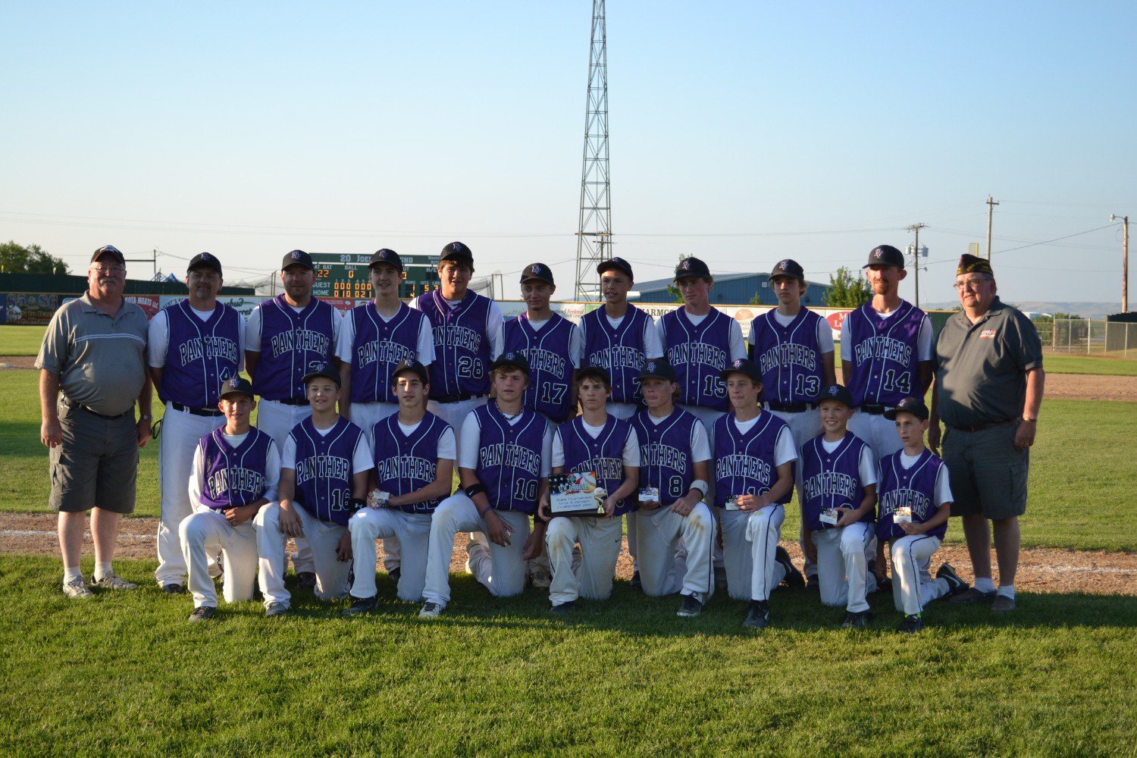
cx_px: 568
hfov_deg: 35.1
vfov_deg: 23.8
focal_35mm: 57
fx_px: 1800
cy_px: 379
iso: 400
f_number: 5
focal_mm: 38
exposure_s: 1/640
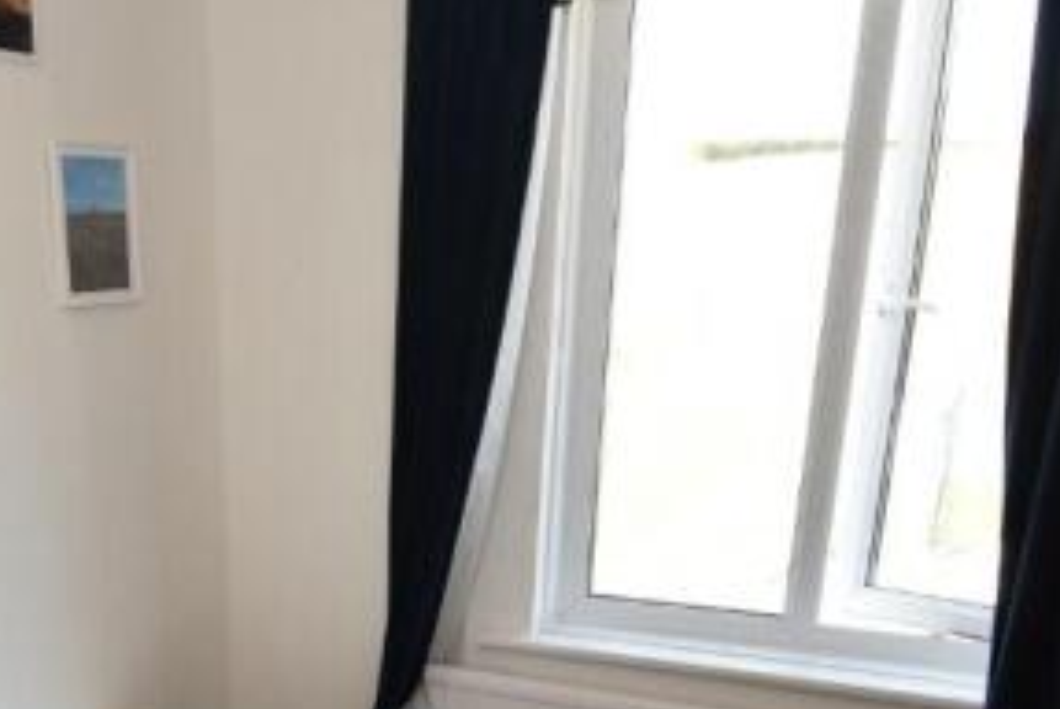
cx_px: 181
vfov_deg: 30.0
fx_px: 1208
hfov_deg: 44.6
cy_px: 740
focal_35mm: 41
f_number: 5.6
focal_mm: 12
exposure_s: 1/125
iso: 560
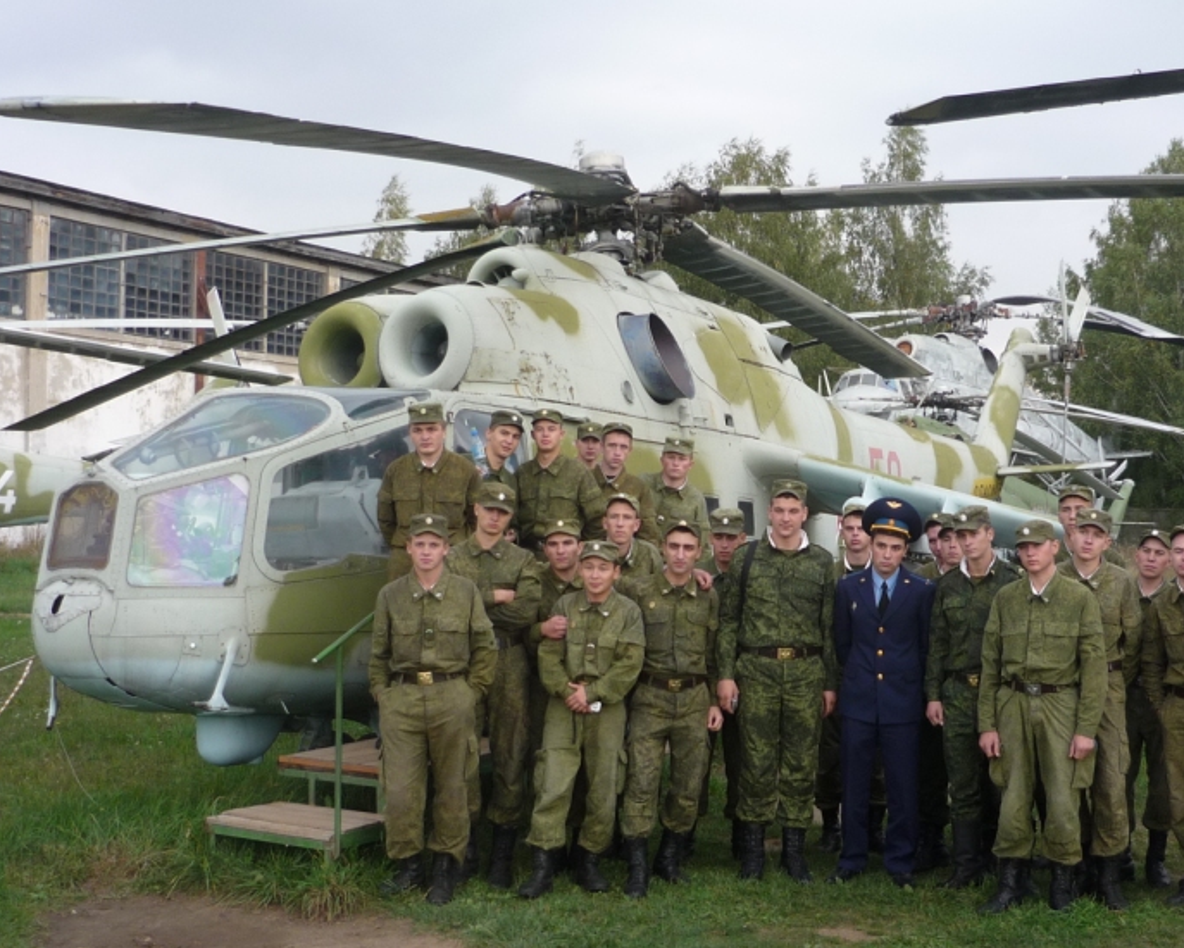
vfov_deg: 31.4
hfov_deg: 38.4
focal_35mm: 48
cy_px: 545
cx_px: 781
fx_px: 1682
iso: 100
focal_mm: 5.5
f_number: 2.8
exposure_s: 1/80
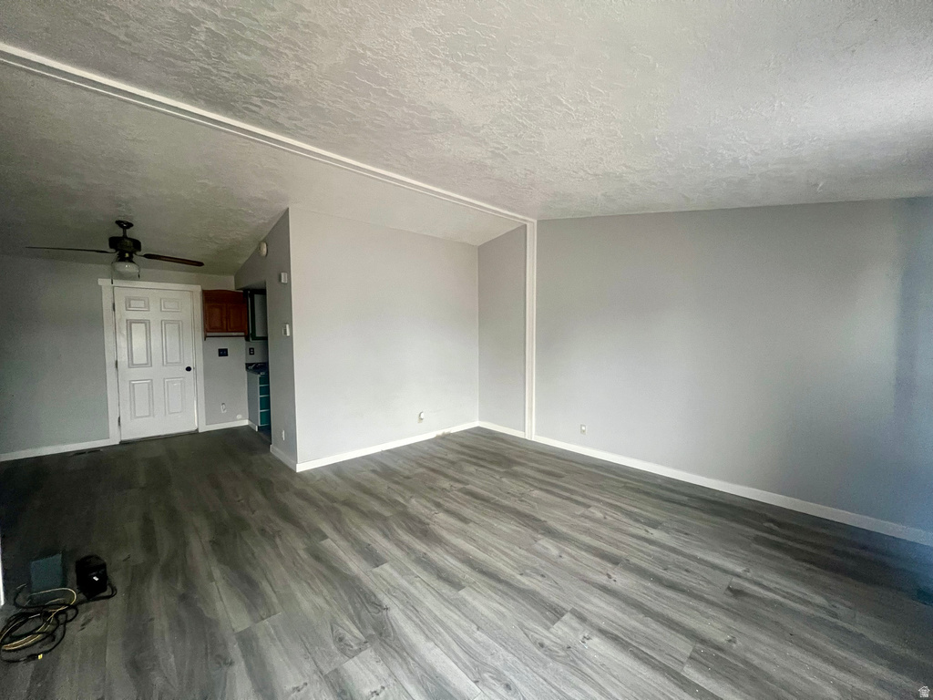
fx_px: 350
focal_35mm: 13
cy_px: 350
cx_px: 466
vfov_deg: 89.9
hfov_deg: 106.2
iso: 800
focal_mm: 1.57
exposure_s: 1/60
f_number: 1.8
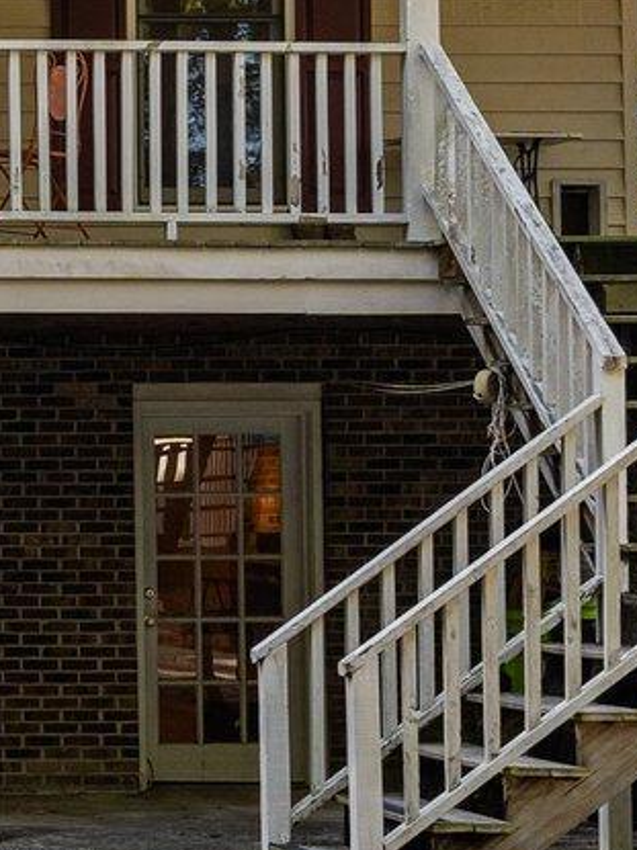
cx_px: -514
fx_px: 2799
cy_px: 181
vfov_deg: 17.1
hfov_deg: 11.9
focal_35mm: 114
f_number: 5.6
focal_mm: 24
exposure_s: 1/160
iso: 400
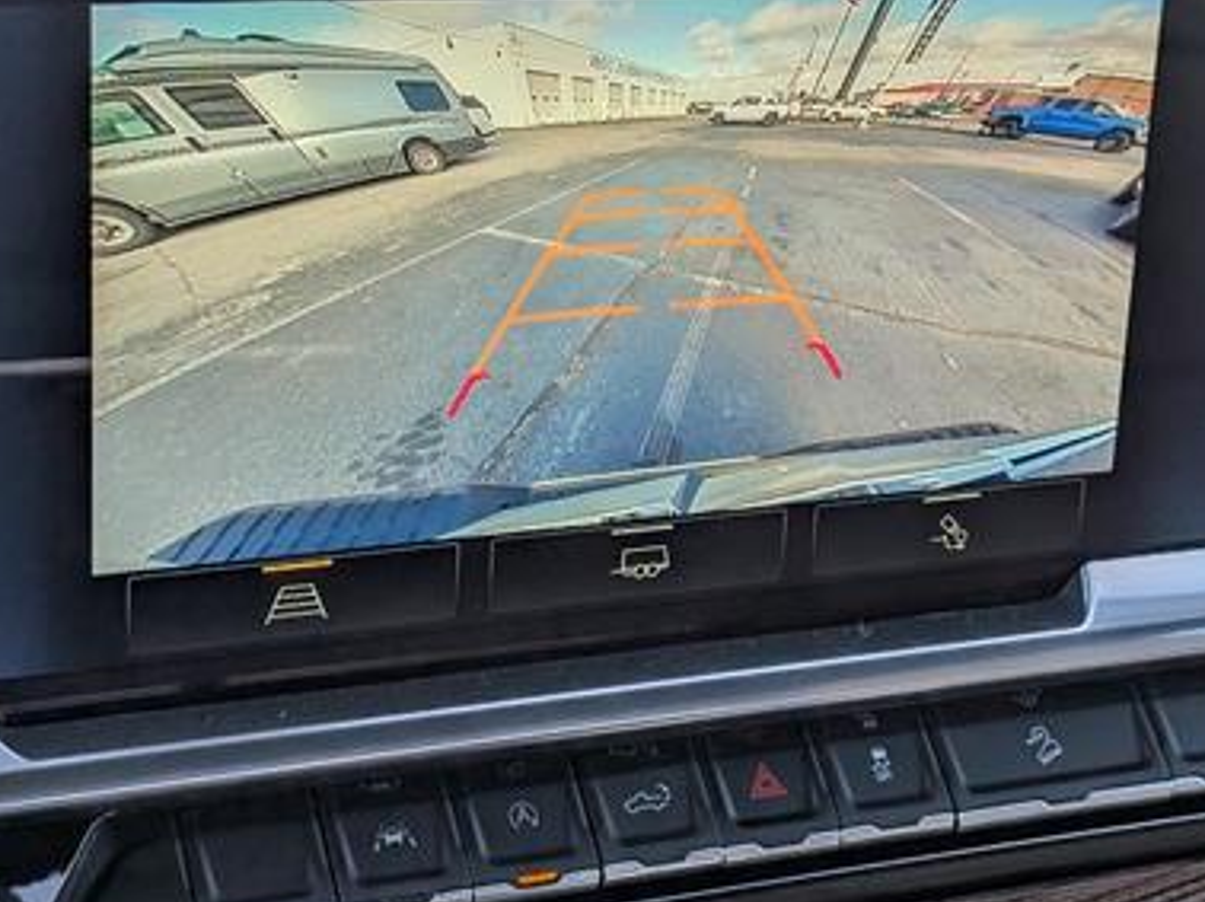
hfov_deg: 23.5
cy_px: 430
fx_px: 2887
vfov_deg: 17.8
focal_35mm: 83
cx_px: 787
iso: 20
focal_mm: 6.9
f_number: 1.68
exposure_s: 1/164
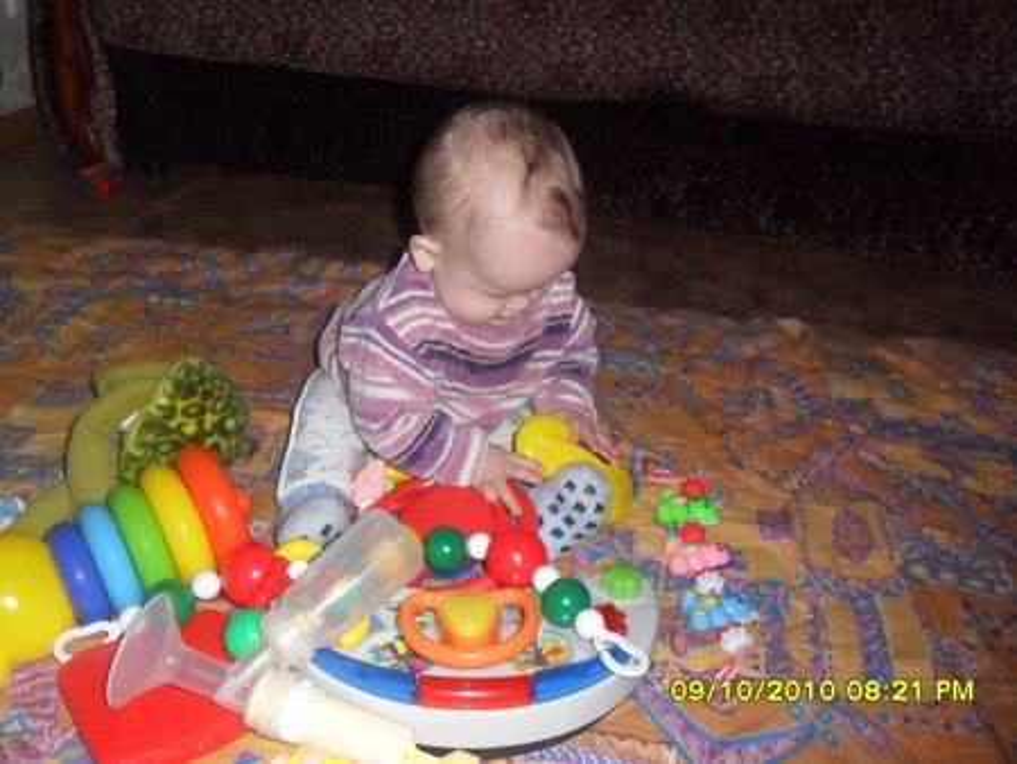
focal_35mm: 37
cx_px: 508
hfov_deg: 50.1
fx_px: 1088
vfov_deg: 38.7
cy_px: 382
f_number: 10.1
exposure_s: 1/45
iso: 400
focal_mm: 6.6
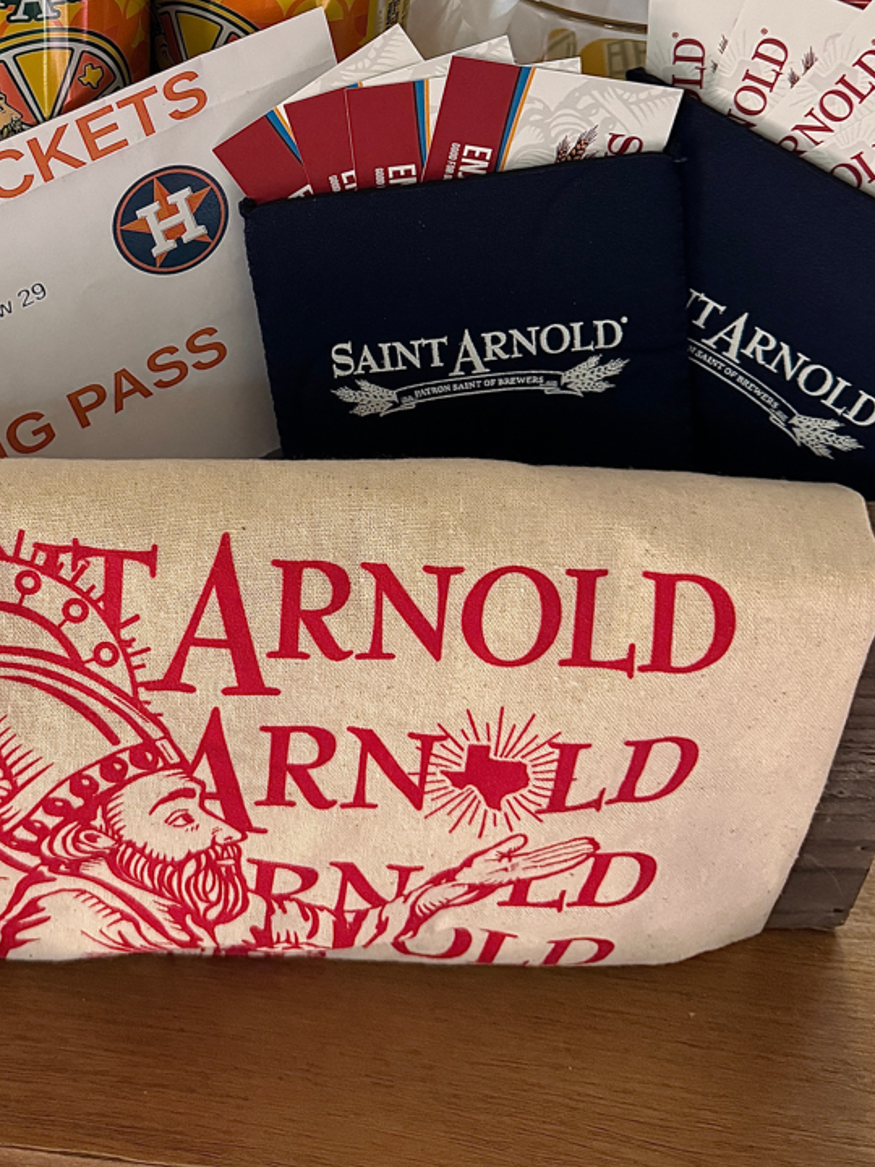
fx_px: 1348
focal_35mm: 40
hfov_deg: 35.1
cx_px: 207
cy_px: 263
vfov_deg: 44.9
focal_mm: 6.76
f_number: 1.78
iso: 500
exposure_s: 1/60
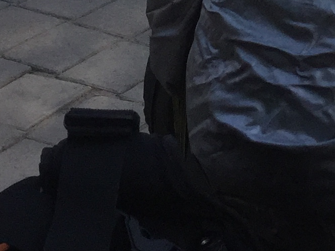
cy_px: -350
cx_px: 426
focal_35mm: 142
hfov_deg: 13.4
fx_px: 1374
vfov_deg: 9.3
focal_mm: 4.15
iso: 32
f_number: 2.2
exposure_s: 1/2475
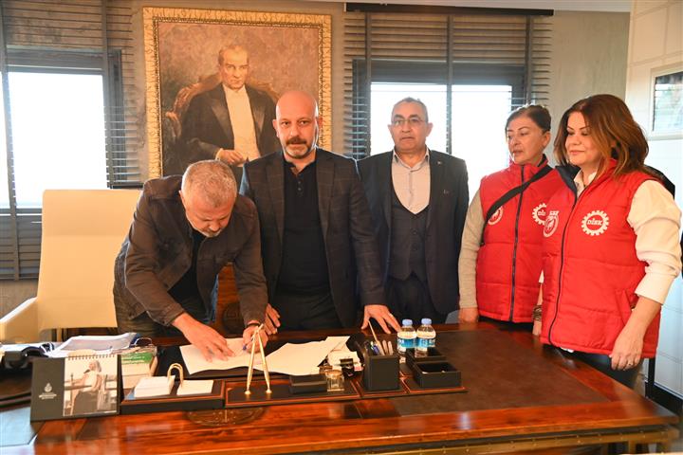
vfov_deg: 41.1
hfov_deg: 58.7
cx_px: 342
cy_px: 228
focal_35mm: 32
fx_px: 607
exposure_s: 1/80
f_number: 4
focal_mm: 32
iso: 3200
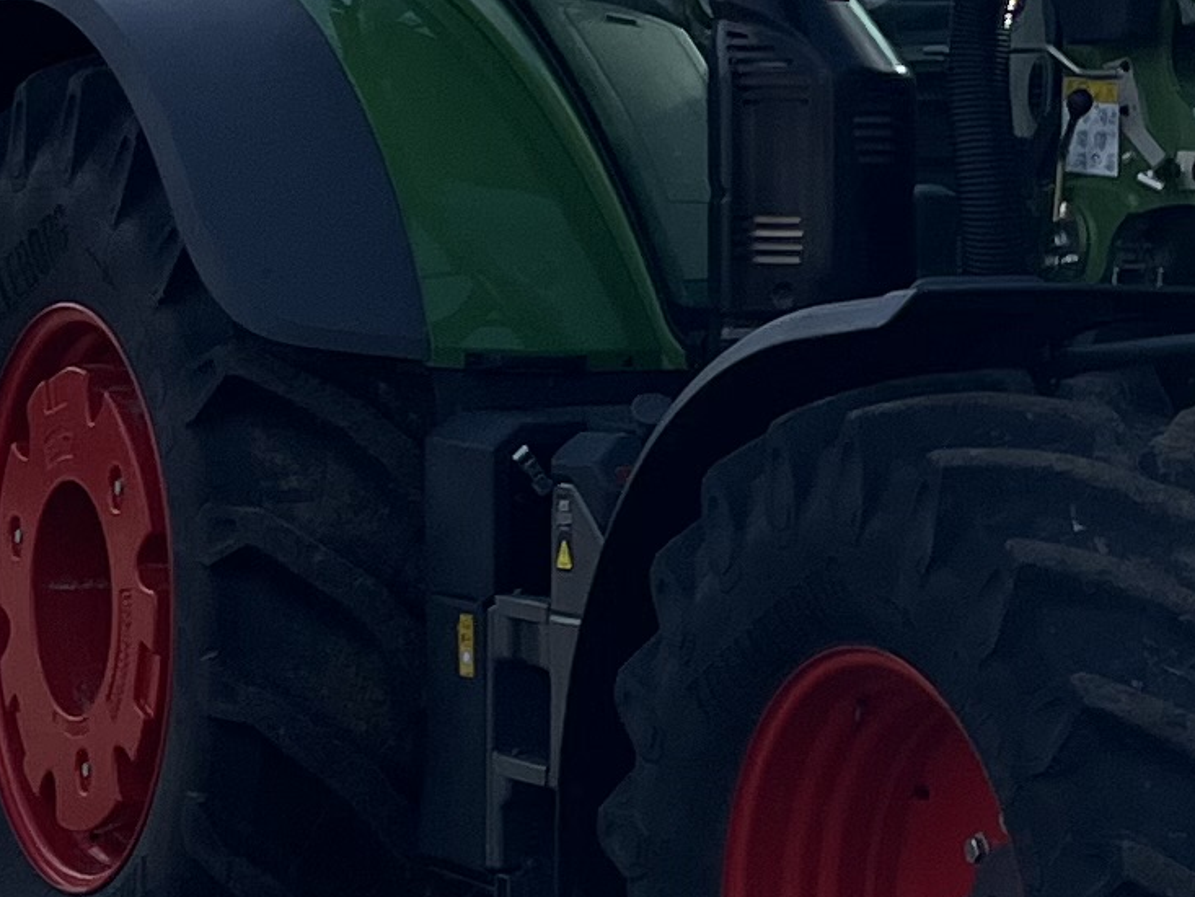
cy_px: 243
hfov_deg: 13.7
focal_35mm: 143
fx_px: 4937
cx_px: 1034
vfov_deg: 10.4
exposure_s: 1/5848
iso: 50
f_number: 1.6
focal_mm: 5.1
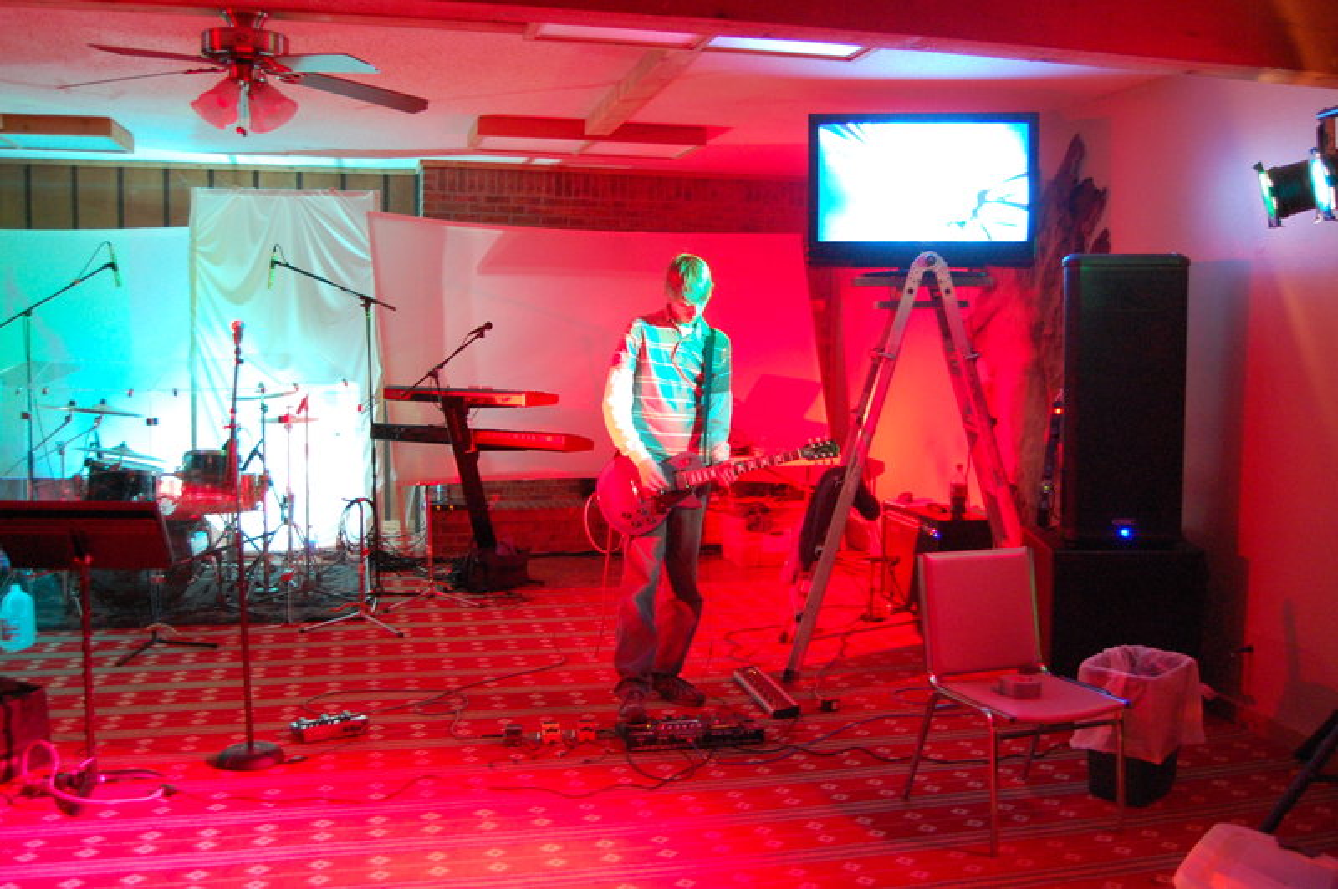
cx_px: 669
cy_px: 444
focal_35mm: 33
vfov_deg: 39.9
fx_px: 1225
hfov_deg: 57.3
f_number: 3.8
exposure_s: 1/6
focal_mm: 22
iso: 1600
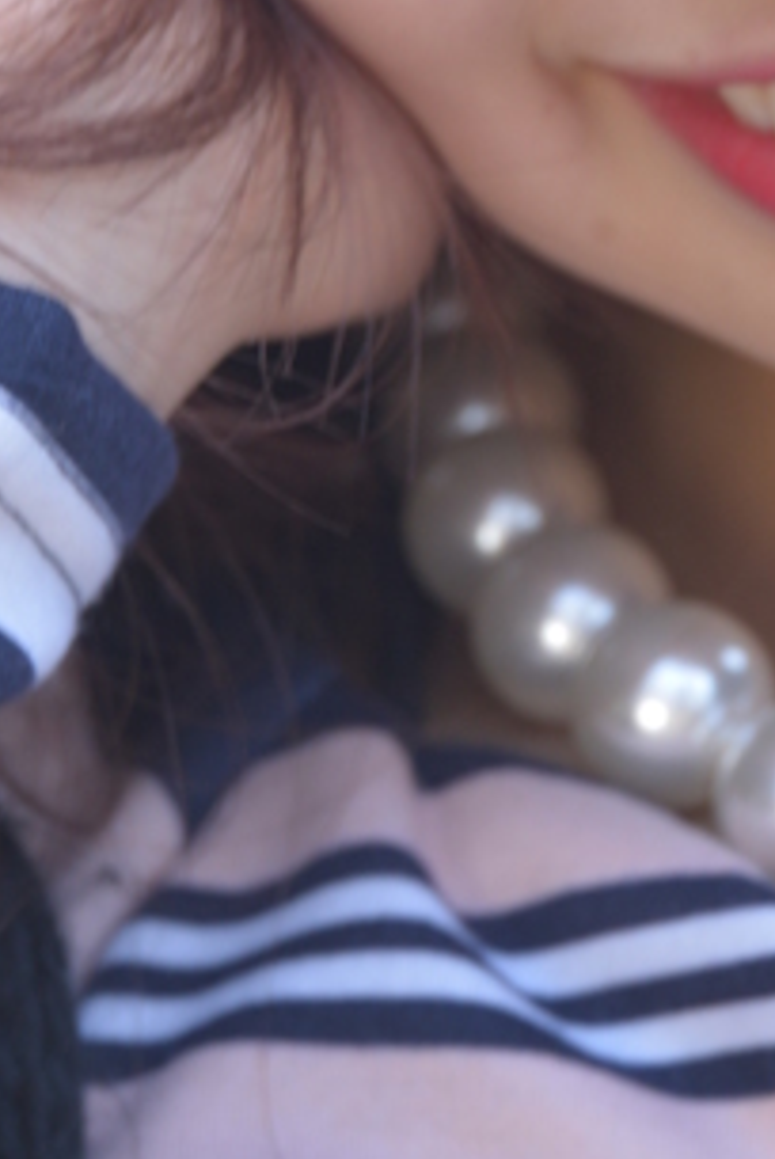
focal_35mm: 1006
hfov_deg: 1.4
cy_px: -80
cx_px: 758
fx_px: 32409
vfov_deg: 2.0
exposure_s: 1/60
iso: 400
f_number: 5.6
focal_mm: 300
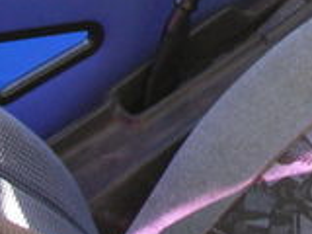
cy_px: -116
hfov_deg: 12.8
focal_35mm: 152
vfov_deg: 9.5
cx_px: 328
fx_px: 1370
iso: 82
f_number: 3.3
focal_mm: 6.3
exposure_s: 1/50
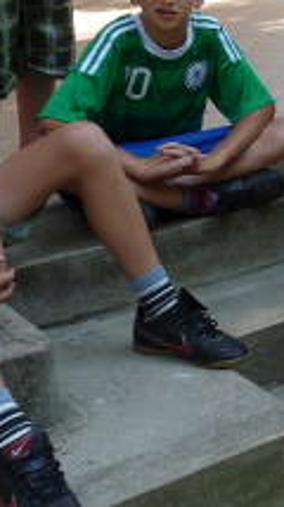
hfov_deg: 12.1
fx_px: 1181
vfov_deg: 23.2
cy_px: 0
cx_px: 580
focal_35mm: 88
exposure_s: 1/100
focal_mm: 4.8
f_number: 4
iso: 100
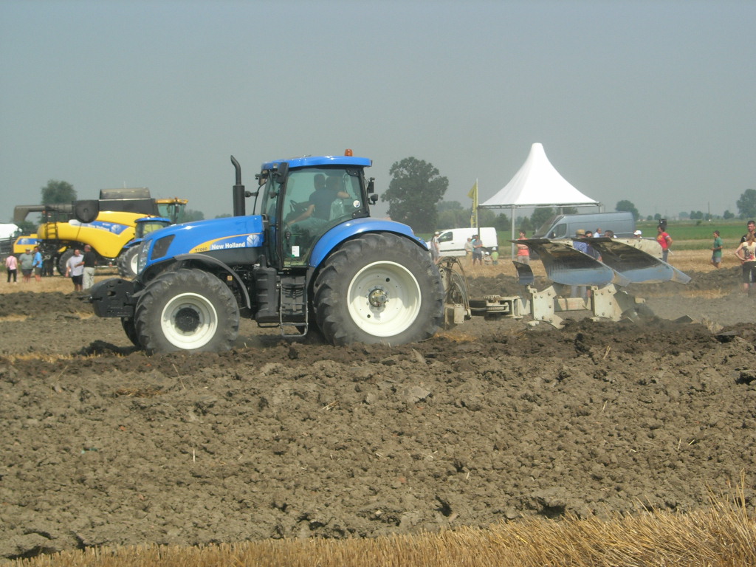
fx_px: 2009
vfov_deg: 16.1
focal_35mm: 92
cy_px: 284
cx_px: 378
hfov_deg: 21.3
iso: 64
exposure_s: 1/267
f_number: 7.3
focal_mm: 19.1
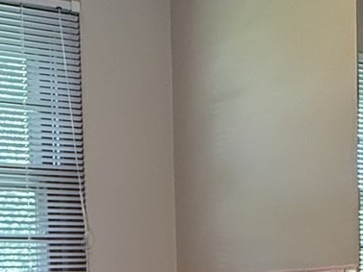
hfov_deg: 25.5
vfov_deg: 18.4
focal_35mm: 76
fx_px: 797
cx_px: 250
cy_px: 326
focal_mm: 2.22
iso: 320
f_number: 2.2
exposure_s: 1/120
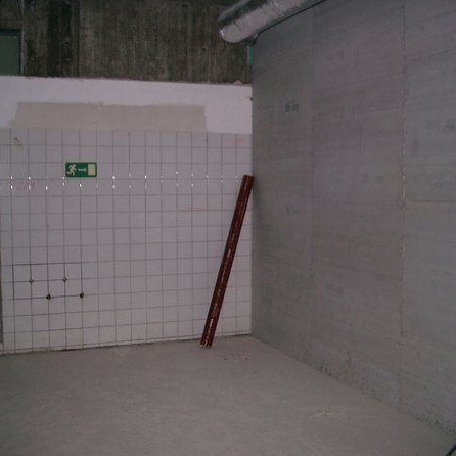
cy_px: 229
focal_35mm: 44
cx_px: 222
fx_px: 656
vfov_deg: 38.3
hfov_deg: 38.3
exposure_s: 1/60
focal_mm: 7.6
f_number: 2.6
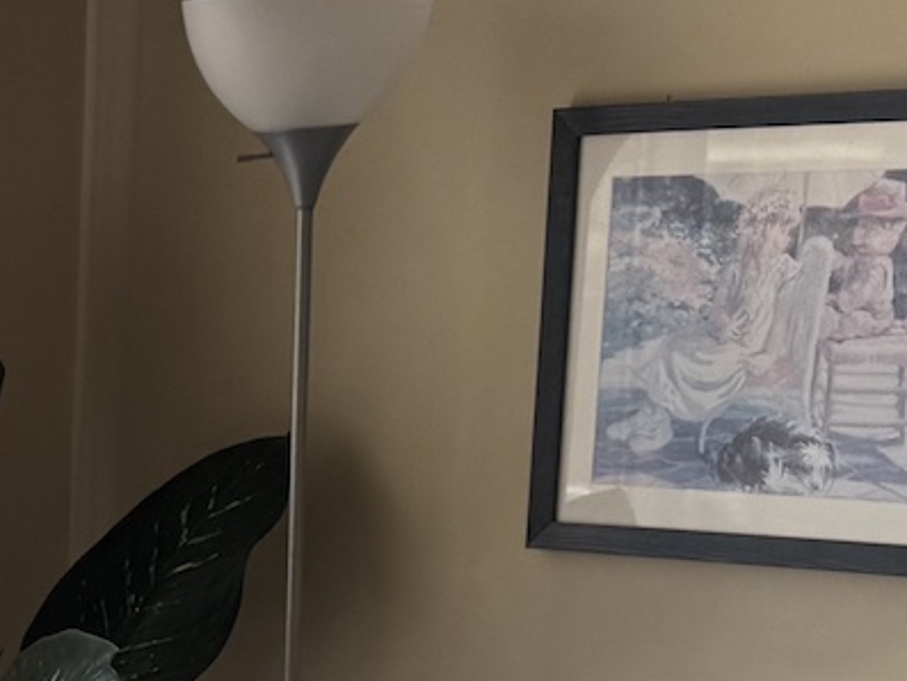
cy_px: 1145
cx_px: -434
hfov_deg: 15.1
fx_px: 3171
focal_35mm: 121
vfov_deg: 11.5
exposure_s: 1/129
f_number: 1.78
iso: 50
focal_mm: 6.76
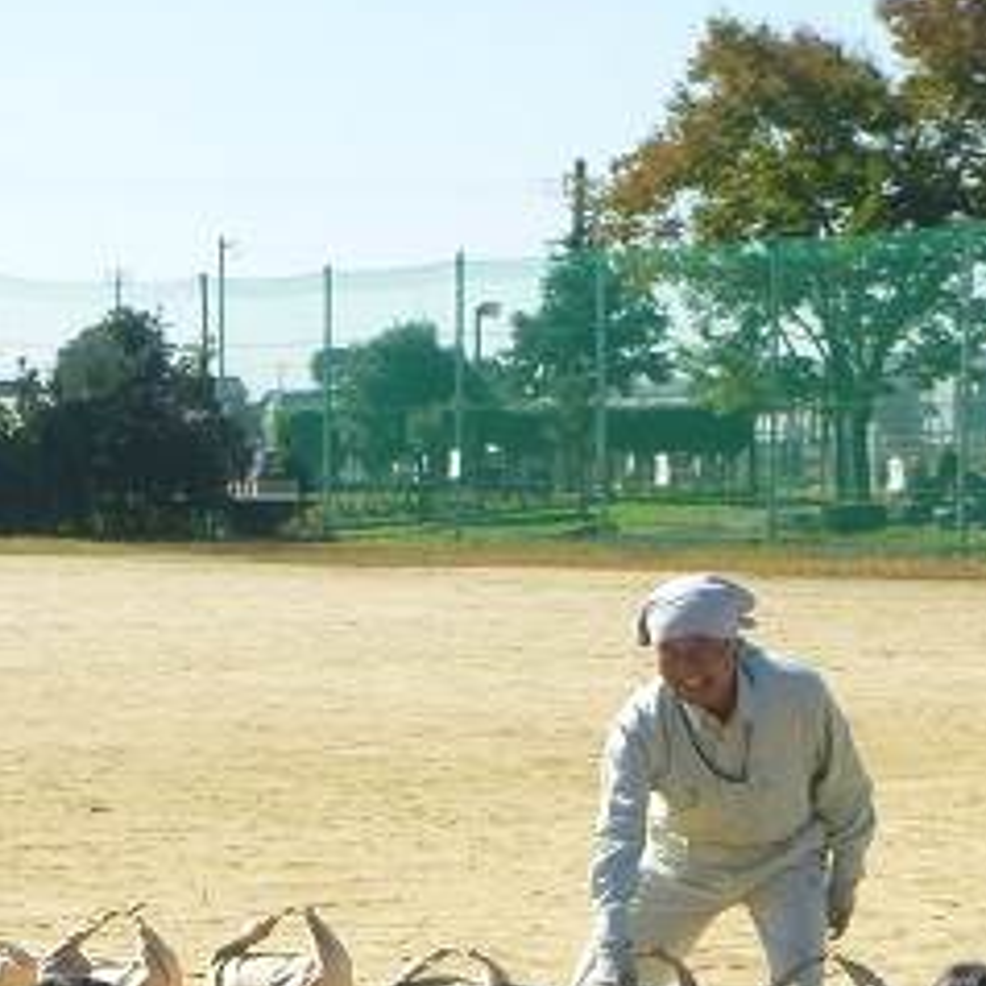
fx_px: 4802
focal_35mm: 149
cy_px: 889
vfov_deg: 11.6
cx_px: 166
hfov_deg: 11.7
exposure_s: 1/250
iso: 100
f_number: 5.1
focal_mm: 10.4
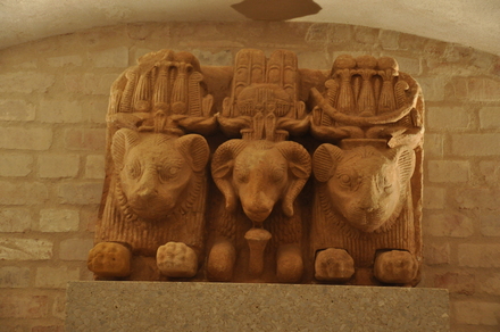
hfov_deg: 22.7
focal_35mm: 90
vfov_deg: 15.1
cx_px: 250
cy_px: 166
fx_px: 1248
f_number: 4.8
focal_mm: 60
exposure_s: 1/25
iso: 1000
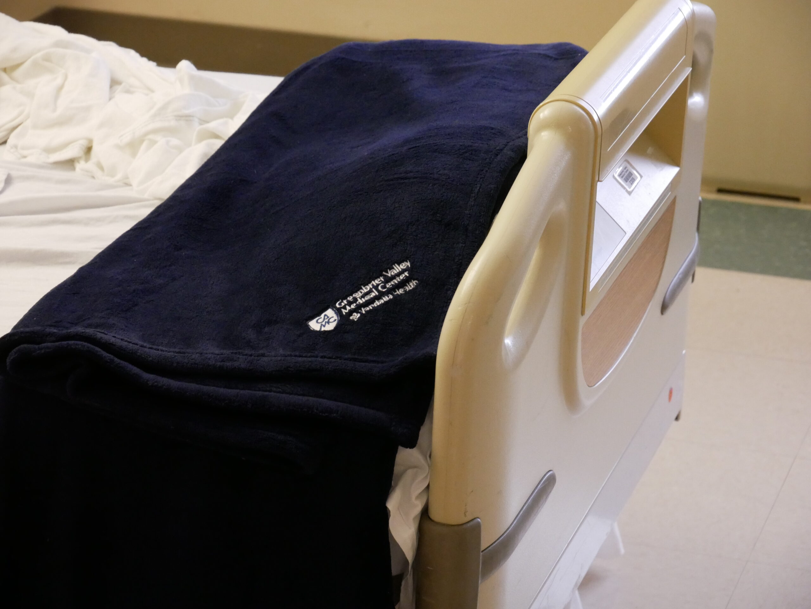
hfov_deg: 16.4
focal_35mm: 120
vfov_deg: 12.4
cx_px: 406
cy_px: 304
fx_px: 2812
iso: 3200
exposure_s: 1/13
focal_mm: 60
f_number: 5.6
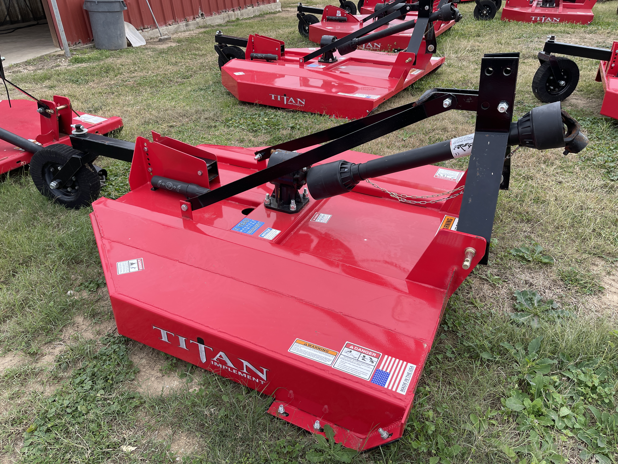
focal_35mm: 25
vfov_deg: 54.9
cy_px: 232
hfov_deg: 69.4
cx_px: 309
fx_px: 446
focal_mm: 5.1
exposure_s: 1/1003
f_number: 1.6
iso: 32
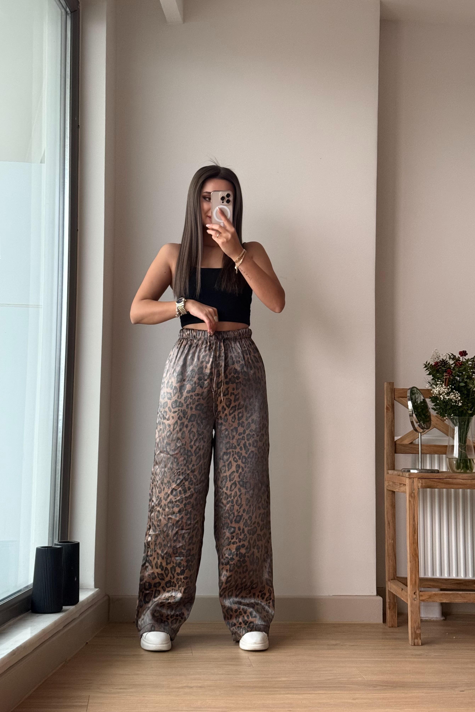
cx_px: 248
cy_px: 356
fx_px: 990
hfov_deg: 27.0
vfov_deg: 39.6
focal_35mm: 50
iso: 250
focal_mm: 6.76
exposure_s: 1/51
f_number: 1.78
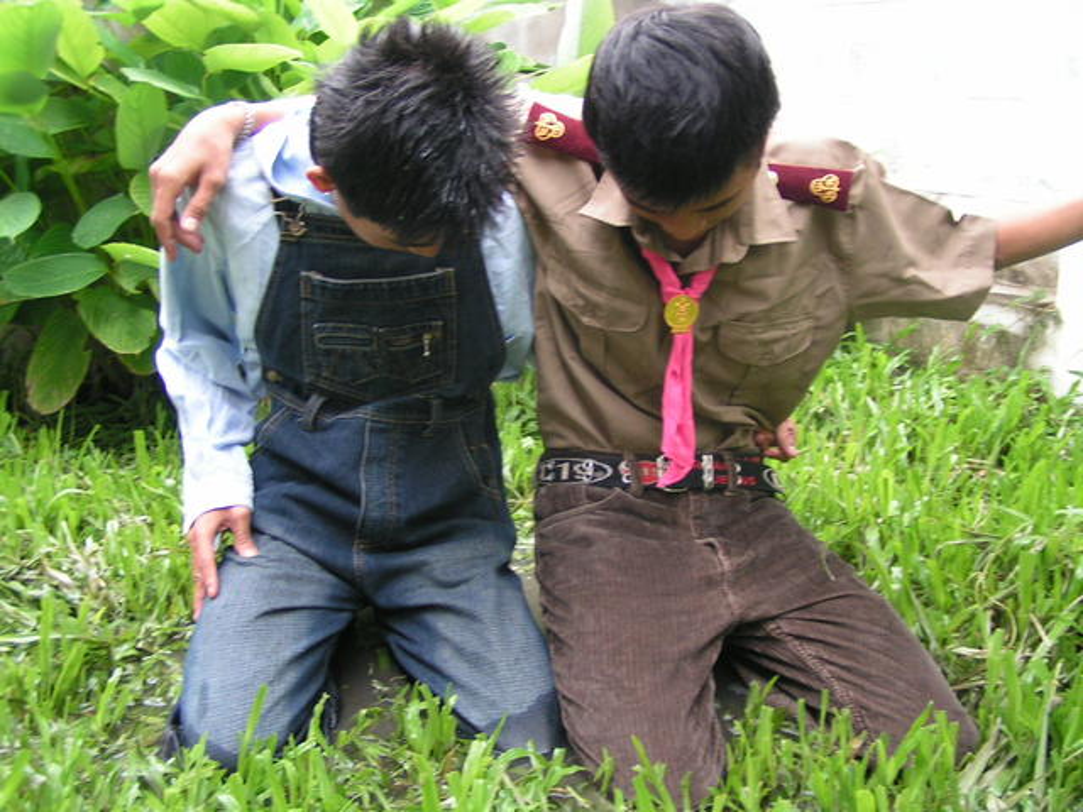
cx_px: 542
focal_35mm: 38
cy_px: 406
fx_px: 1189
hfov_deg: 49.0
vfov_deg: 37.7
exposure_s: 1/40
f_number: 2.8
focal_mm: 5.8
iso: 80
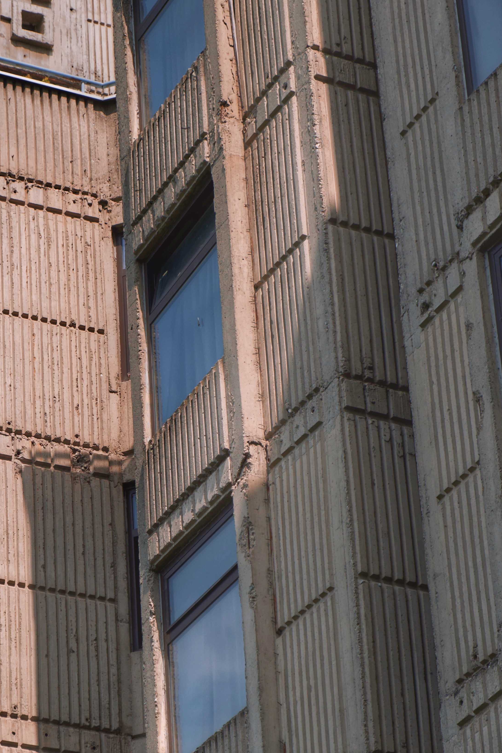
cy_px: 465
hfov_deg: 10.3
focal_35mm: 132
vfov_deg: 15.5
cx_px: 25
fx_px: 2760
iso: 160
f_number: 6.4
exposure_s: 1/1100
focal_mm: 46.3
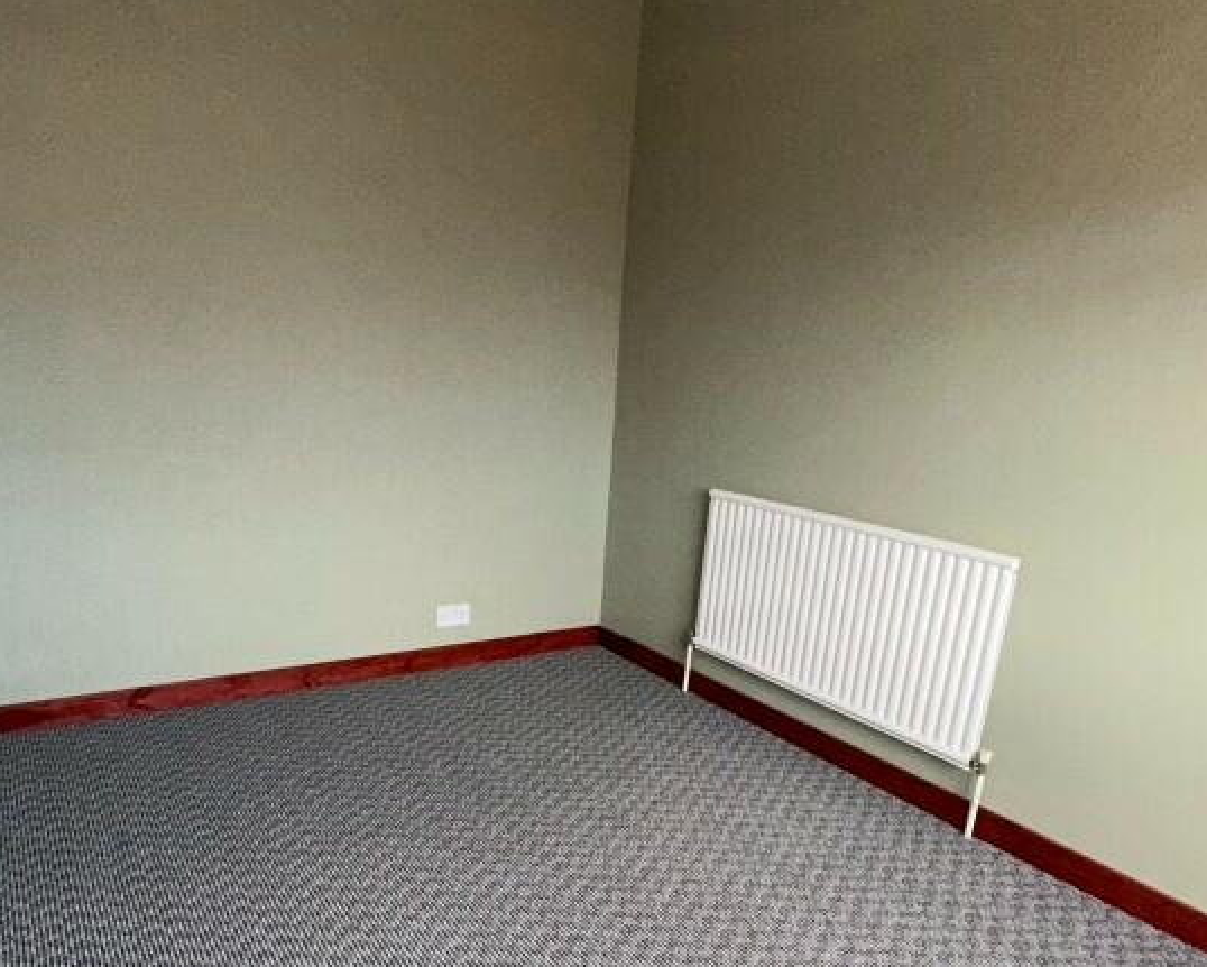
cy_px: 635
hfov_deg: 65.8
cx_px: 529
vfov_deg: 54.0
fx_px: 929
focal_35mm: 26
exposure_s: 1/50
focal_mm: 2.22
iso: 500
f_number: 2.2
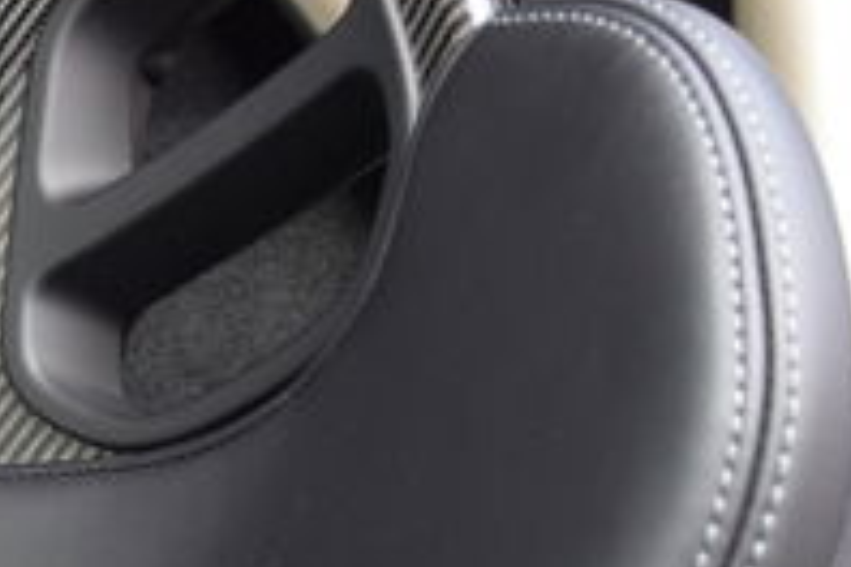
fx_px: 3853
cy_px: 348
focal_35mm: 163
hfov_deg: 12.1
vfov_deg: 8.4
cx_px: -400
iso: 180
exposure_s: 1/50
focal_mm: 28
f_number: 4
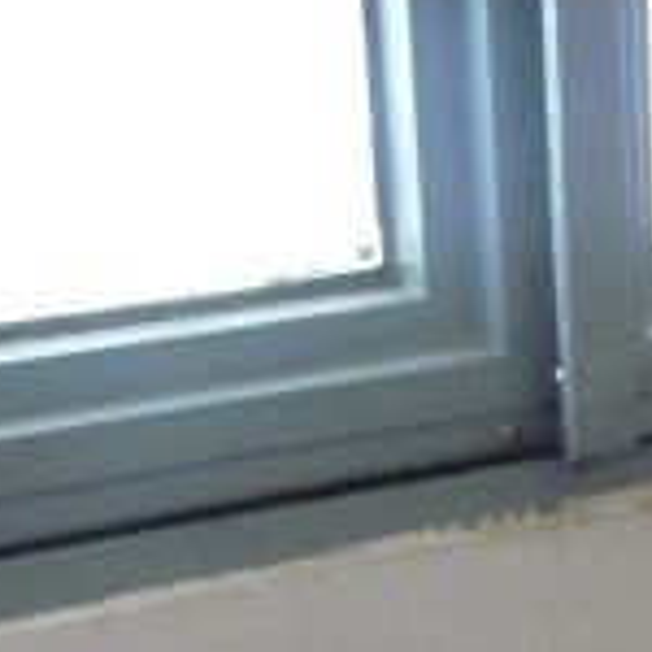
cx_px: 1008
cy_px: 861
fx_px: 2387
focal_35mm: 112
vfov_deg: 14.8
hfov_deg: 14.4
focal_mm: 7.4
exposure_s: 1/30
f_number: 2.8
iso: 400
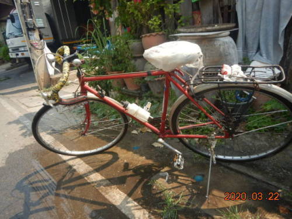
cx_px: 146
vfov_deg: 56.8
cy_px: 110
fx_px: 202
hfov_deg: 71.6
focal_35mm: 24
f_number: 2.8
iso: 125
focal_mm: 4.3
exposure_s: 1/800
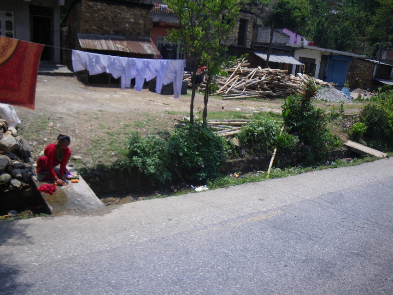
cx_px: 196
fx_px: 318
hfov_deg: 63.4
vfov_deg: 49.8
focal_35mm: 28
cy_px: 148
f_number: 3.5
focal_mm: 5
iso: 50
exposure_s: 1/640
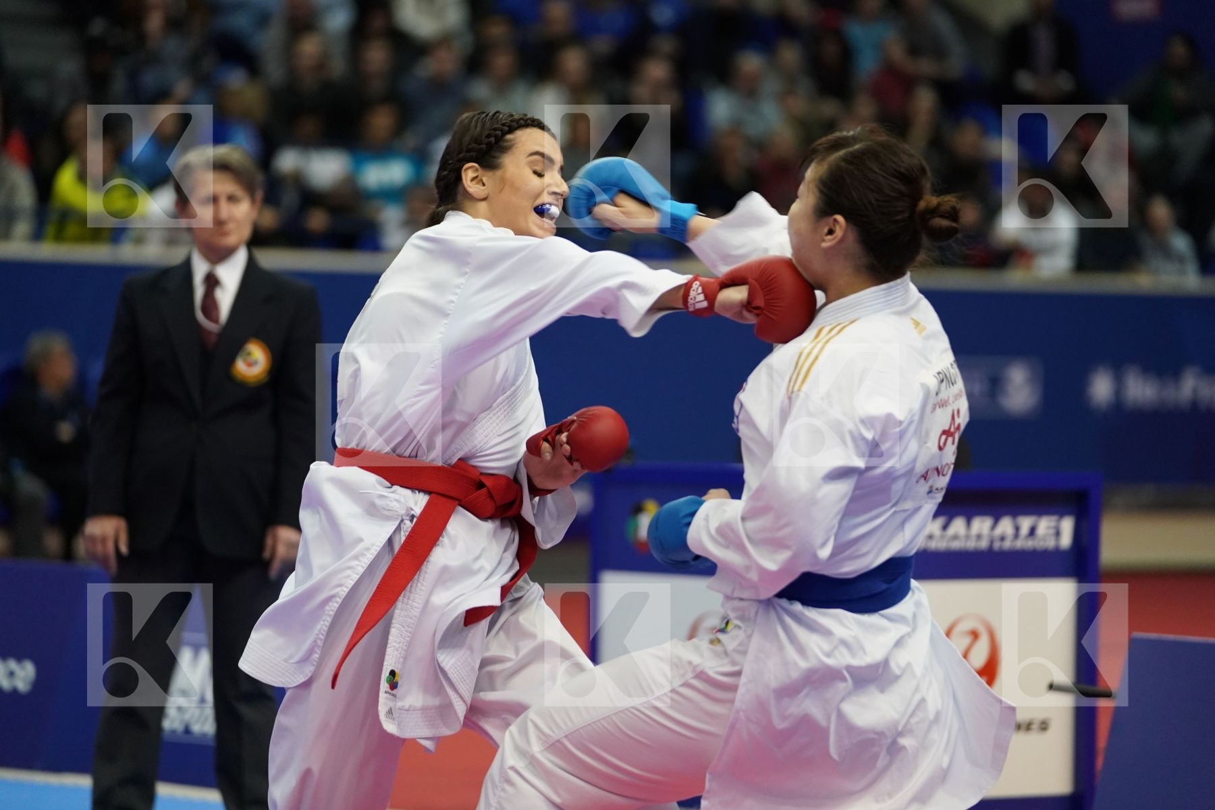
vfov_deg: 9.1
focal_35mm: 150
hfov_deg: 13.7
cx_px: 608
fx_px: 5062
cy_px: 405
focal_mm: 150
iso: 3200
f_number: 2.8
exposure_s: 1/1000
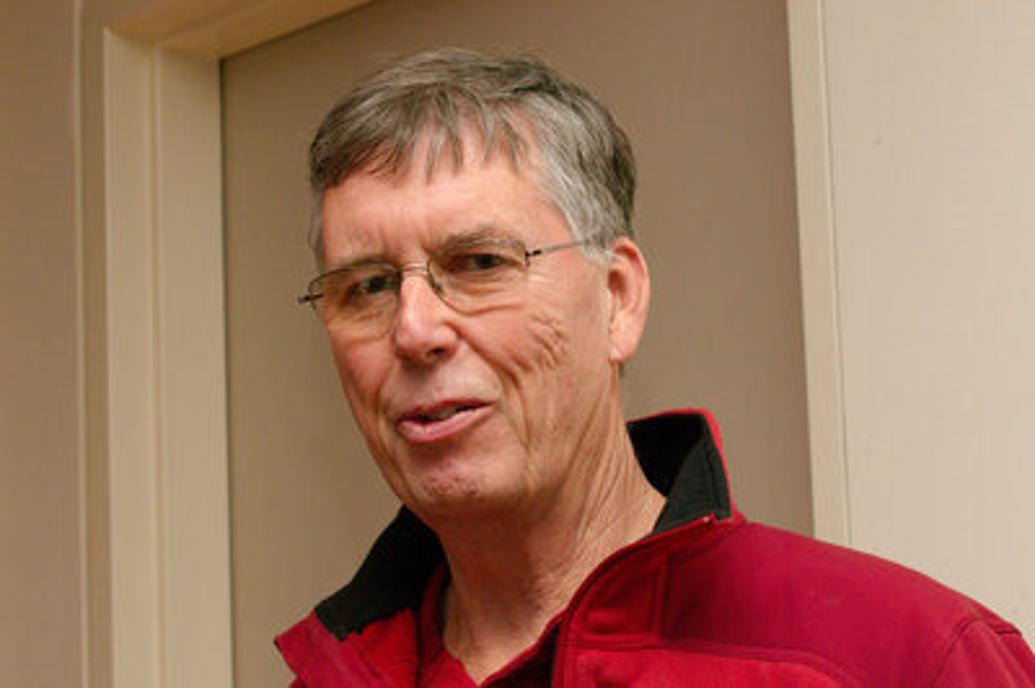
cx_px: 518
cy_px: 344
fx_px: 3533
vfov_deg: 11.1
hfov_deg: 16.7
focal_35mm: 123
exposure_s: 1/60
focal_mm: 82
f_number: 14
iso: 200
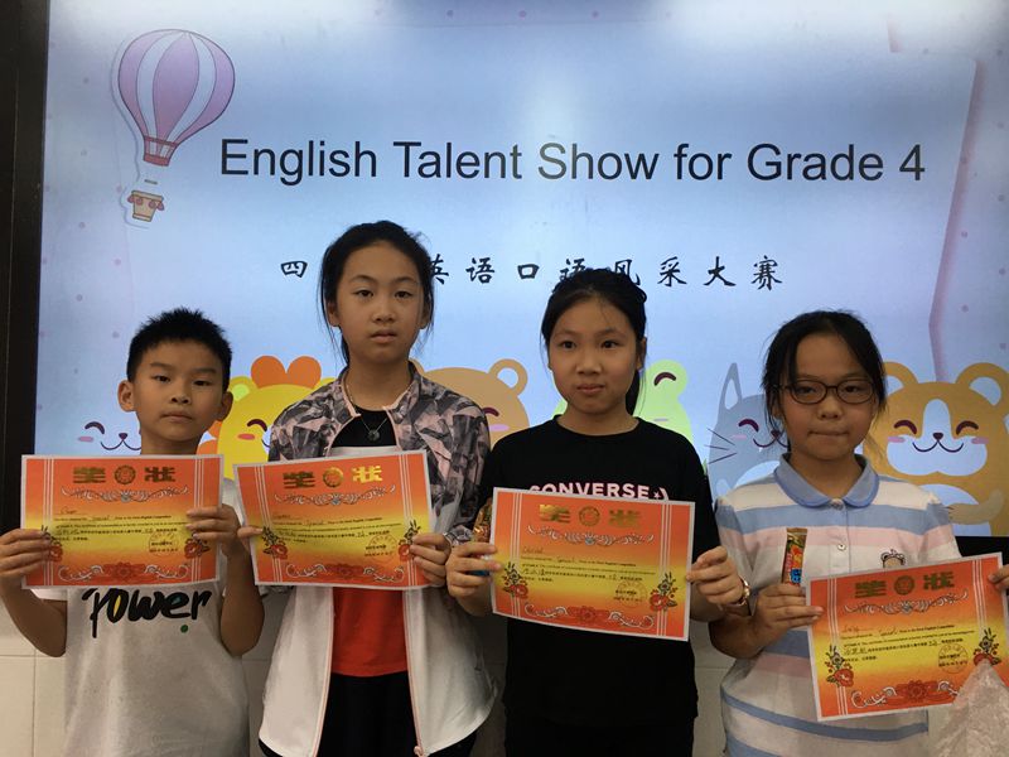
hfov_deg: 61.7
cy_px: 378
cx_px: 504
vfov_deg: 48.2
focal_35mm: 29
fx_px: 845
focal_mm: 4.15
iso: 40
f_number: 2.2
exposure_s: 1/33
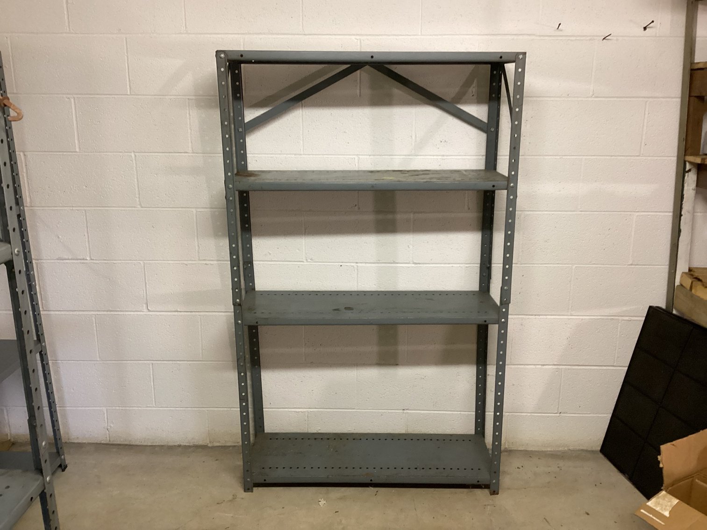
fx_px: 633
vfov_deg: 45.4
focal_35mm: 31
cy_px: 265
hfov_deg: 58.3
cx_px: 354
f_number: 2.4
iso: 320
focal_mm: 3.3
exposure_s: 1/40
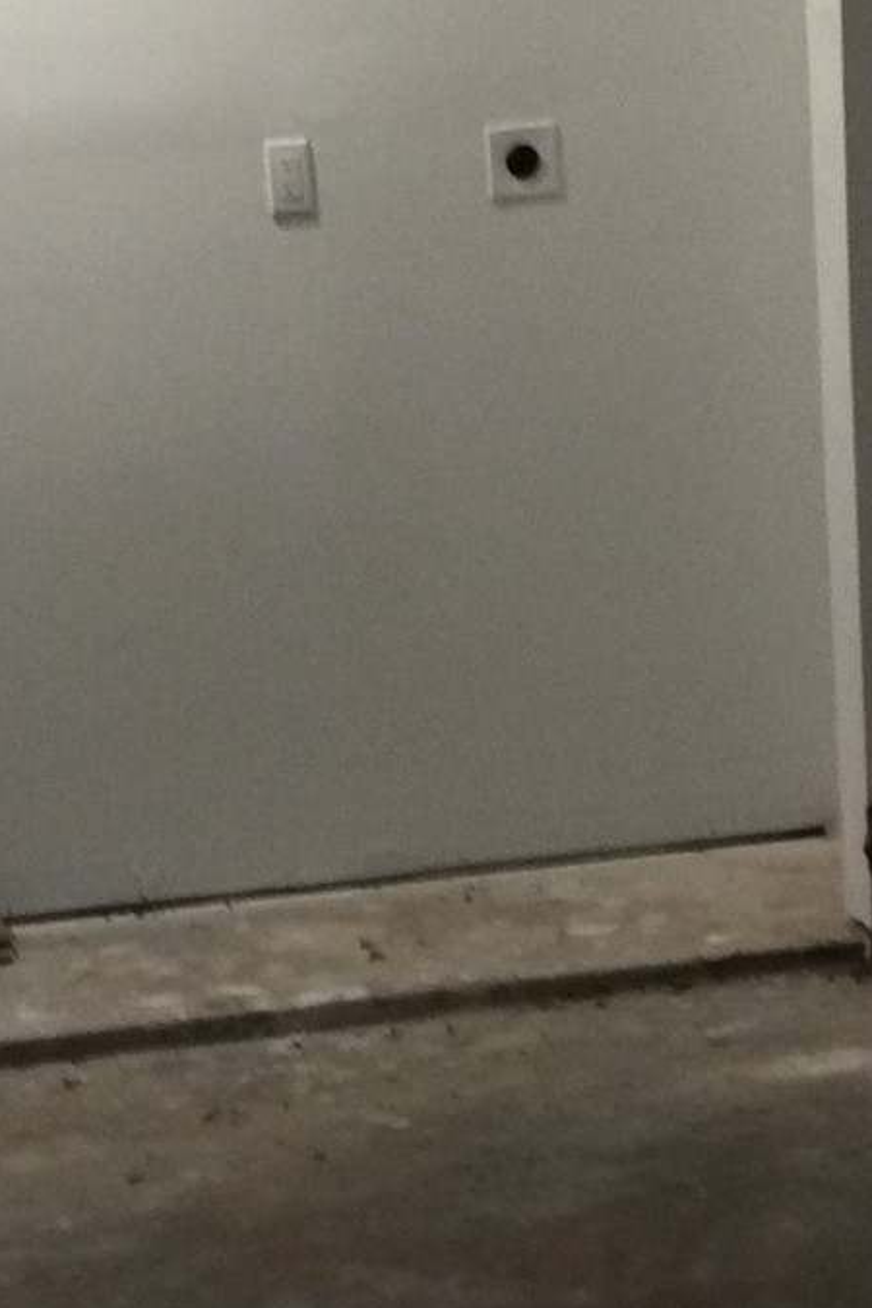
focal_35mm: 101
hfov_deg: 13.5
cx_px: 269
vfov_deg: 20.1
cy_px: 932
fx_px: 3669
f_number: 2.4
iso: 125
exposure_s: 1/24
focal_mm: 3.3
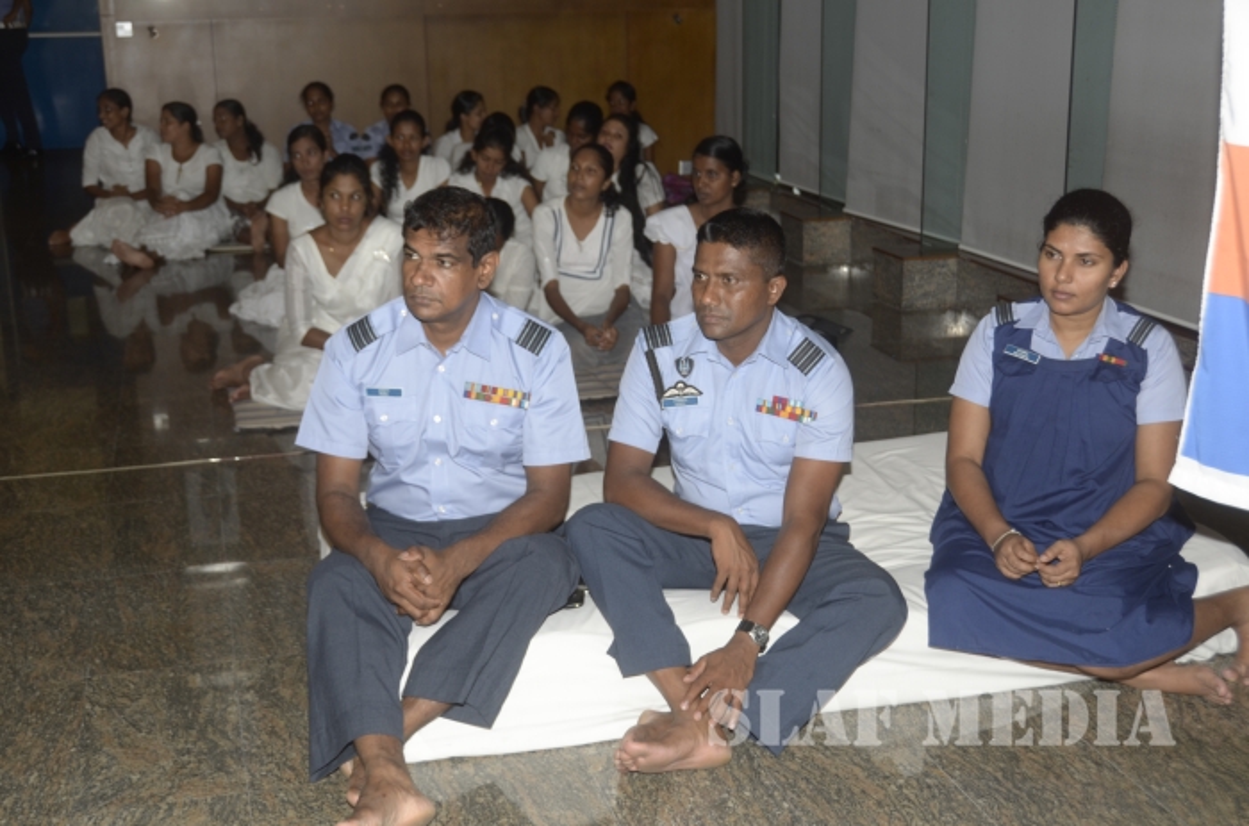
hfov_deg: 42.4
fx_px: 1609
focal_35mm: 46
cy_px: 413
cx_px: 624
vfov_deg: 28.8
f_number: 4
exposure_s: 1/60
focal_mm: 31
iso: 250
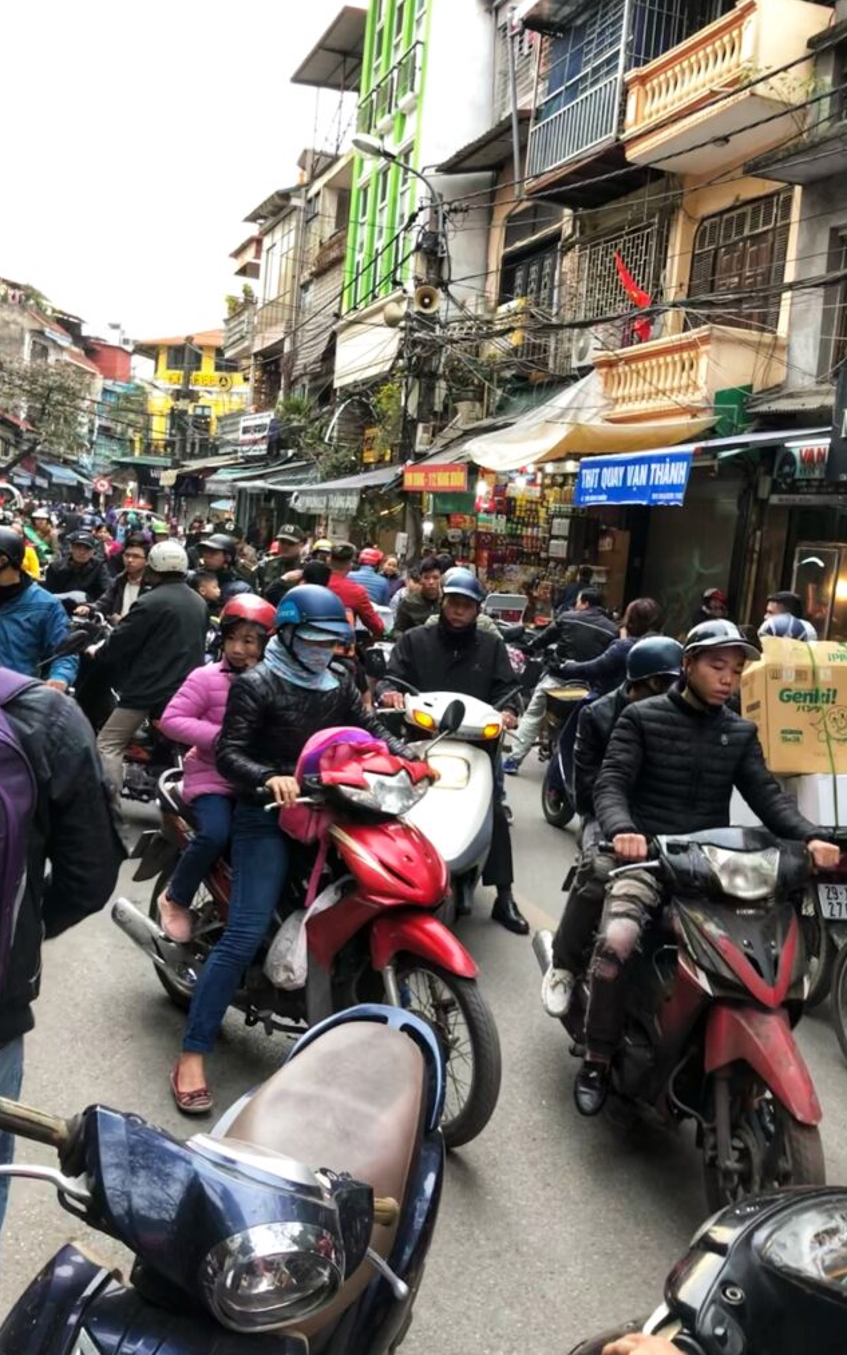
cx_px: 496
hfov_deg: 41.7
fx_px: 1108
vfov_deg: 62.9
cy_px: 673
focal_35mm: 30
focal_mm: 4
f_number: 1.8
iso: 25
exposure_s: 1/33
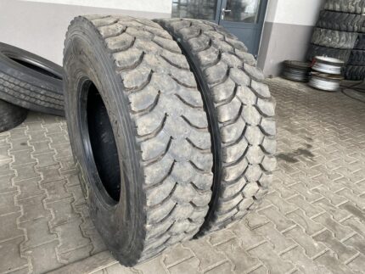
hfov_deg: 67.3
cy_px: 137
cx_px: 182
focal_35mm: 26
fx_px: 274
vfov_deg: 53.1
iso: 64
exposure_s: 1/122
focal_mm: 4.25
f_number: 1.8
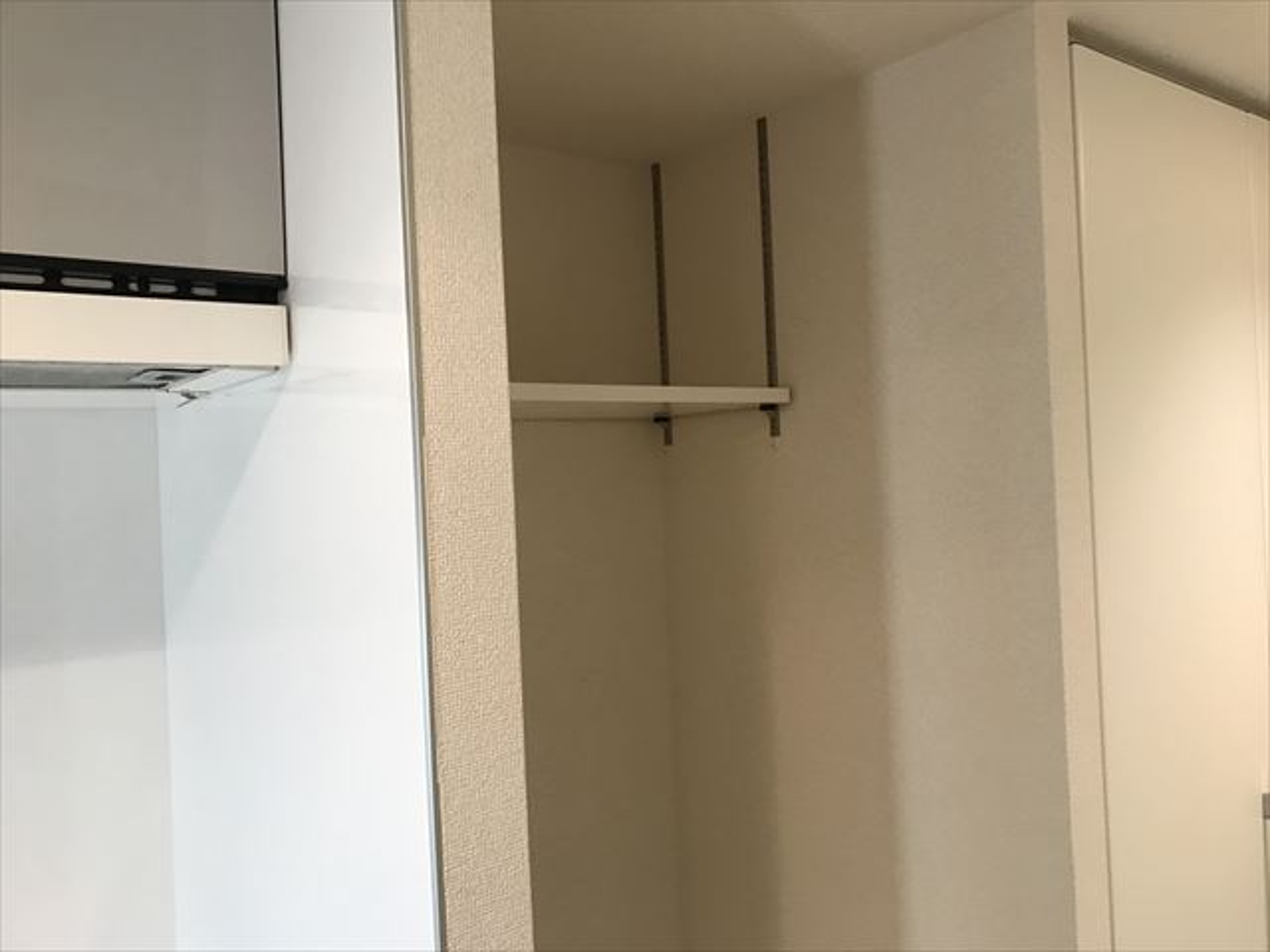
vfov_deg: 49.7
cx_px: 635
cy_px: 476
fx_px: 1027
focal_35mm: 28
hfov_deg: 63.4
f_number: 1.8
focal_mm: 3.99
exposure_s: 1/25
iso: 40
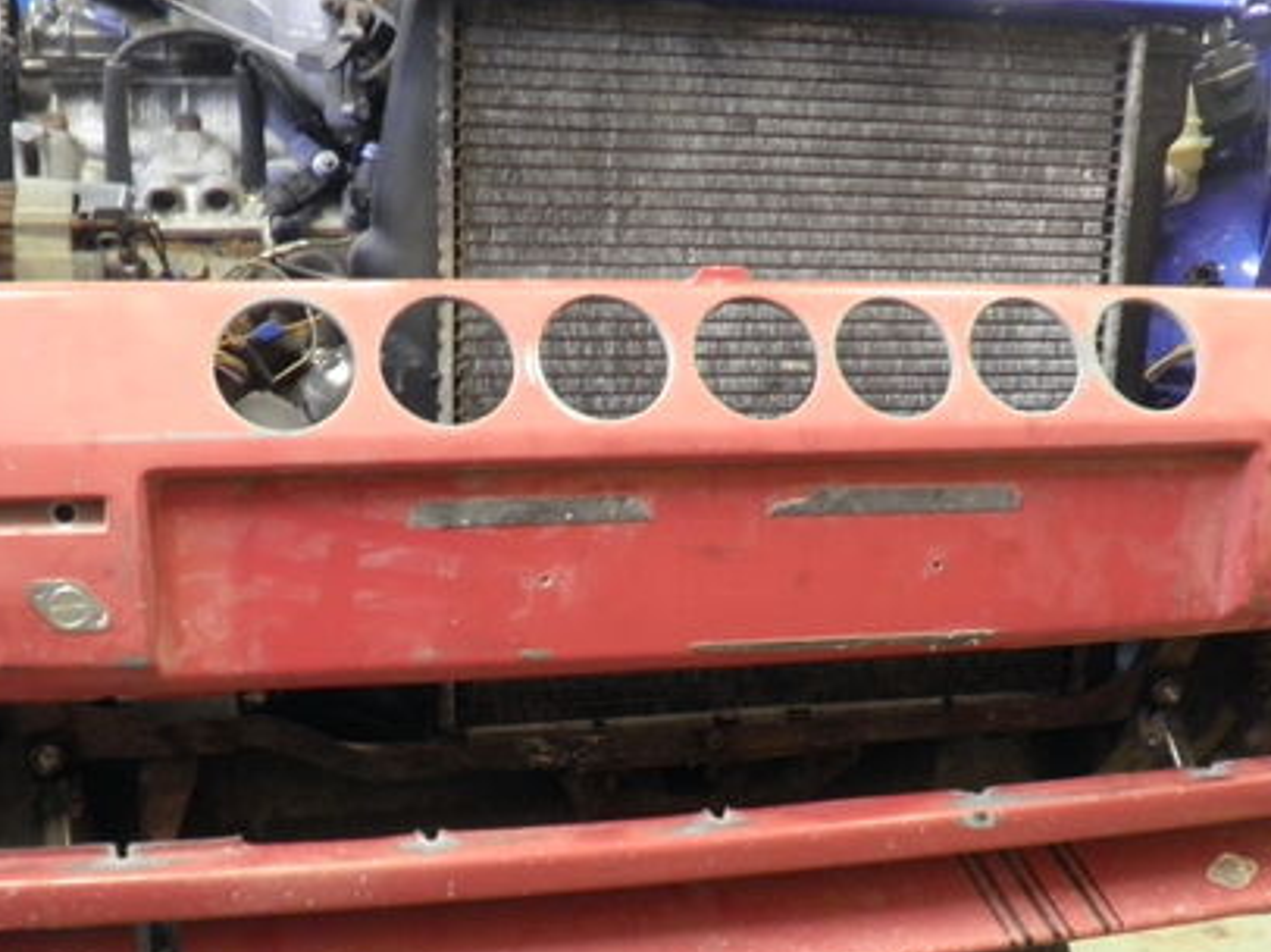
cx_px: 573
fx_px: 1505
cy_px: 645
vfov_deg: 34.7
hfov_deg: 45.7
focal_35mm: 41
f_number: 2.6
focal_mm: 4.65
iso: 200
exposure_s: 1/4
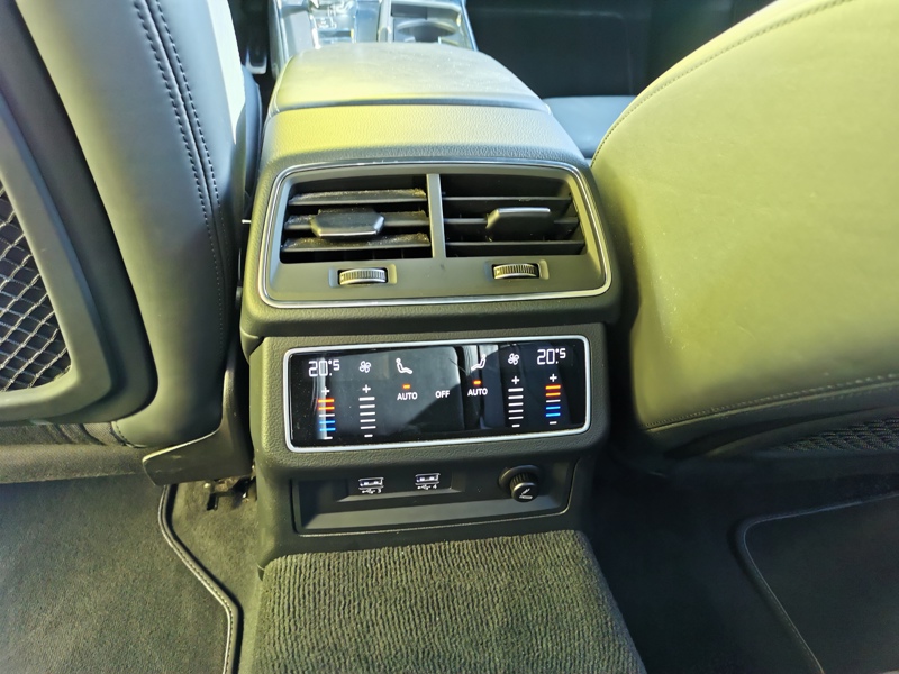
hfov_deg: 65.3
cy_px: 337
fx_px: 701
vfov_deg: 51.4
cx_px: 450
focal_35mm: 27
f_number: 1.8
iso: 100
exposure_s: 1/100
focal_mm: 5.58
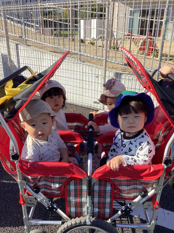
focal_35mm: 31
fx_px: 208
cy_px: 116
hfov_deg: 45.4
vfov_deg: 58.4
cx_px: 87
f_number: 2.4
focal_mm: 3.3
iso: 25
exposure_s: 1/570
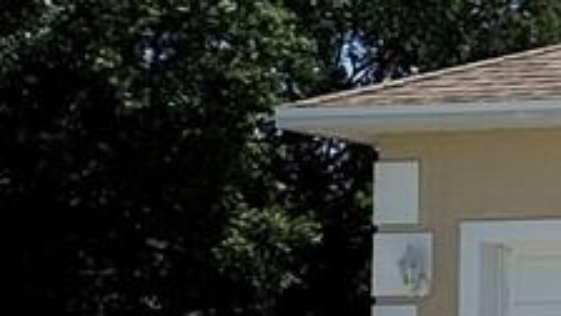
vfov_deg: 11.1
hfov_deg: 13.7
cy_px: 268
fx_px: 1621
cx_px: 1365
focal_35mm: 109
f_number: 2.2
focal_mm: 2.22
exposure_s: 1/2398
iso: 50
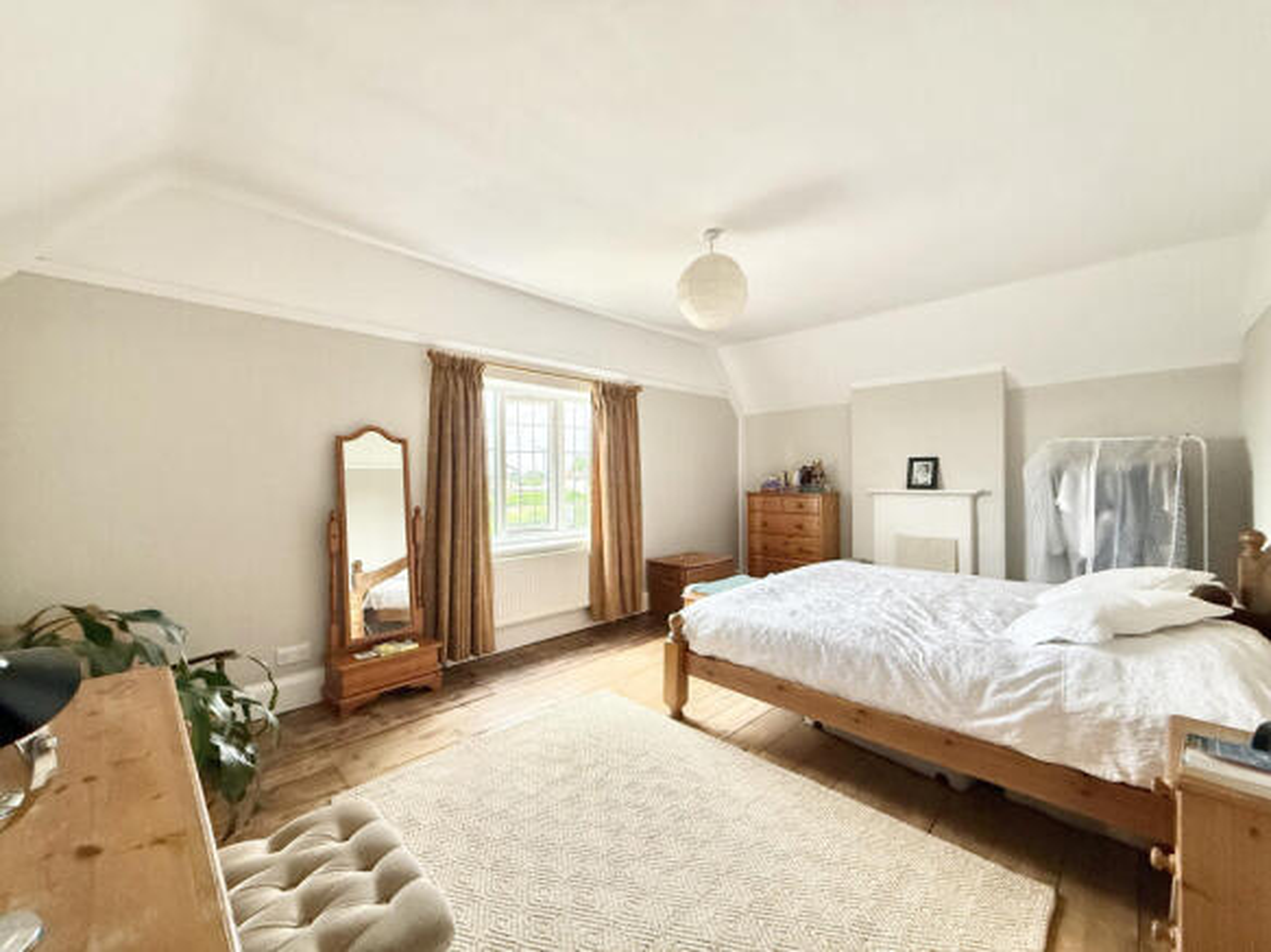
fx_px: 514
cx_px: 636
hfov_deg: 102.1
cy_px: 476
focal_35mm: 14
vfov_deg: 85.7
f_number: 2.2
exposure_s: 1/99
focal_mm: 2.22
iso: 250
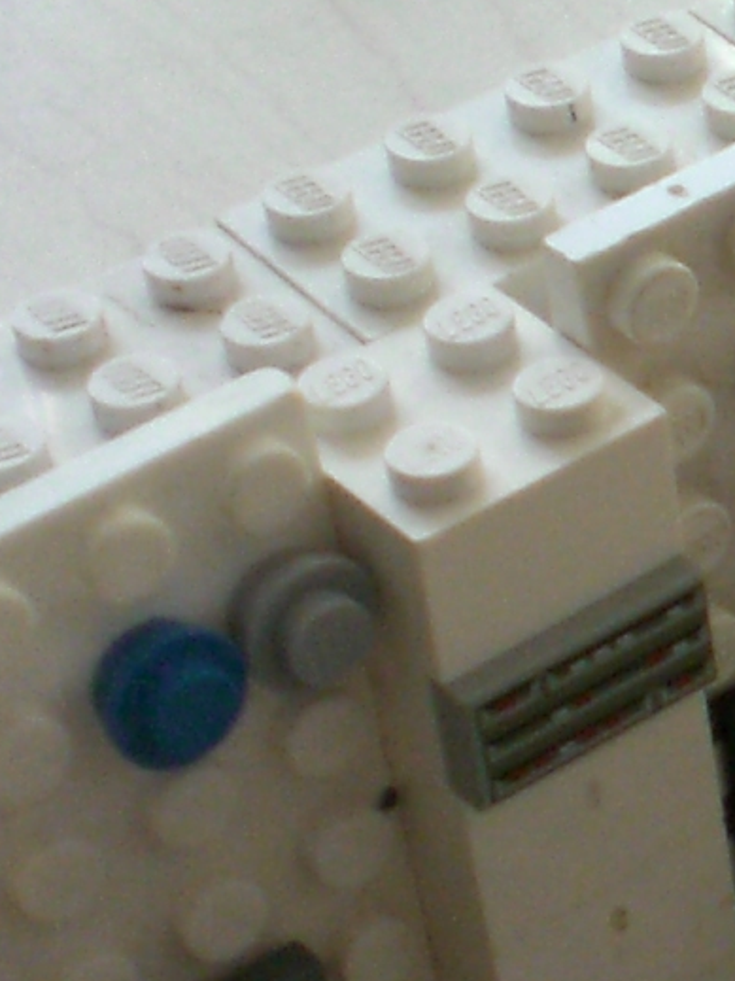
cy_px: 614
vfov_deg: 13.2
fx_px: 4248
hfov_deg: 9.2
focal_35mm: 150
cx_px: 1574
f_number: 3.1
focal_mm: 6.3
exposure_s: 1/125
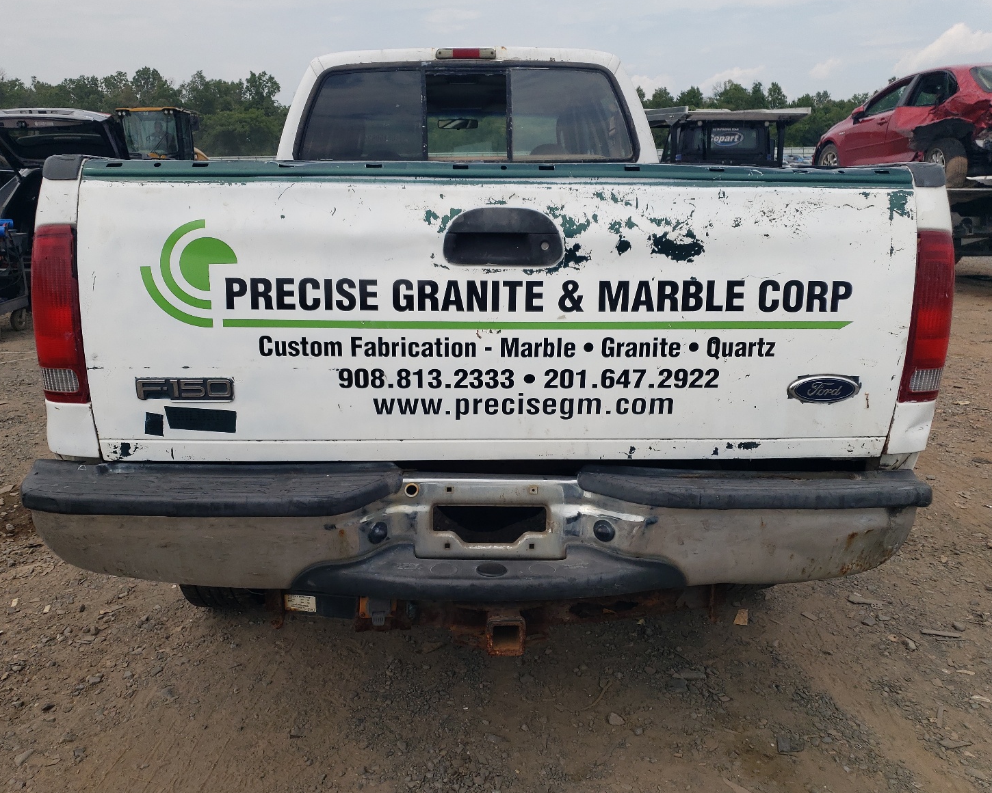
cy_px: 390
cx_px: 475
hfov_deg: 62.2
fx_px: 822
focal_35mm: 28
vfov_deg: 51.5
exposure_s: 1/5000
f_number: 1.5
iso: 50
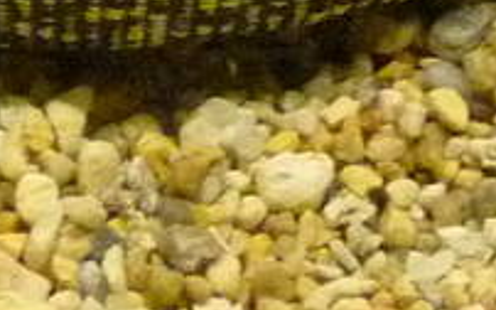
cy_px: -684
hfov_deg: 7.3
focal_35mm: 286
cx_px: 226
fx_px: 3864
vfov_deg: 4.4
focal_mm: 5.6
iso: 800
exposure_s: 1/60
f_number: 3.6
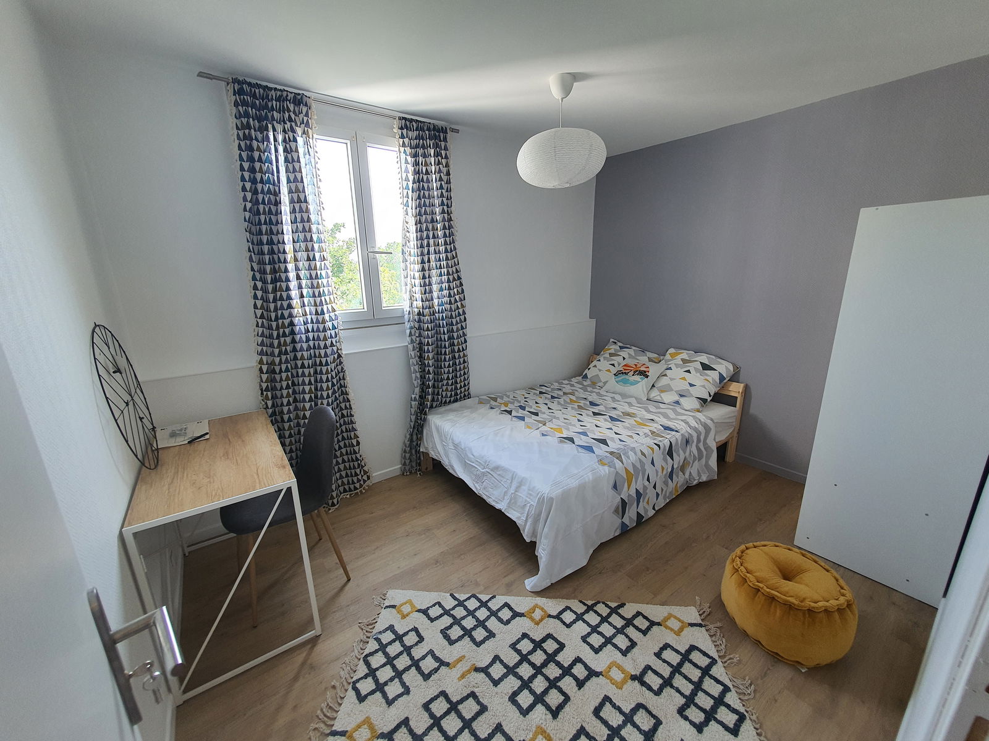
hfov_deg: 106.2
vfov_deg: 89.9
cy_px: 370
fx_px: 371
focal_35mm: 13
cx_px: 494
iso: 64
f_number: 2.2
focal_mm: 1.8
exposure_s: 1/50
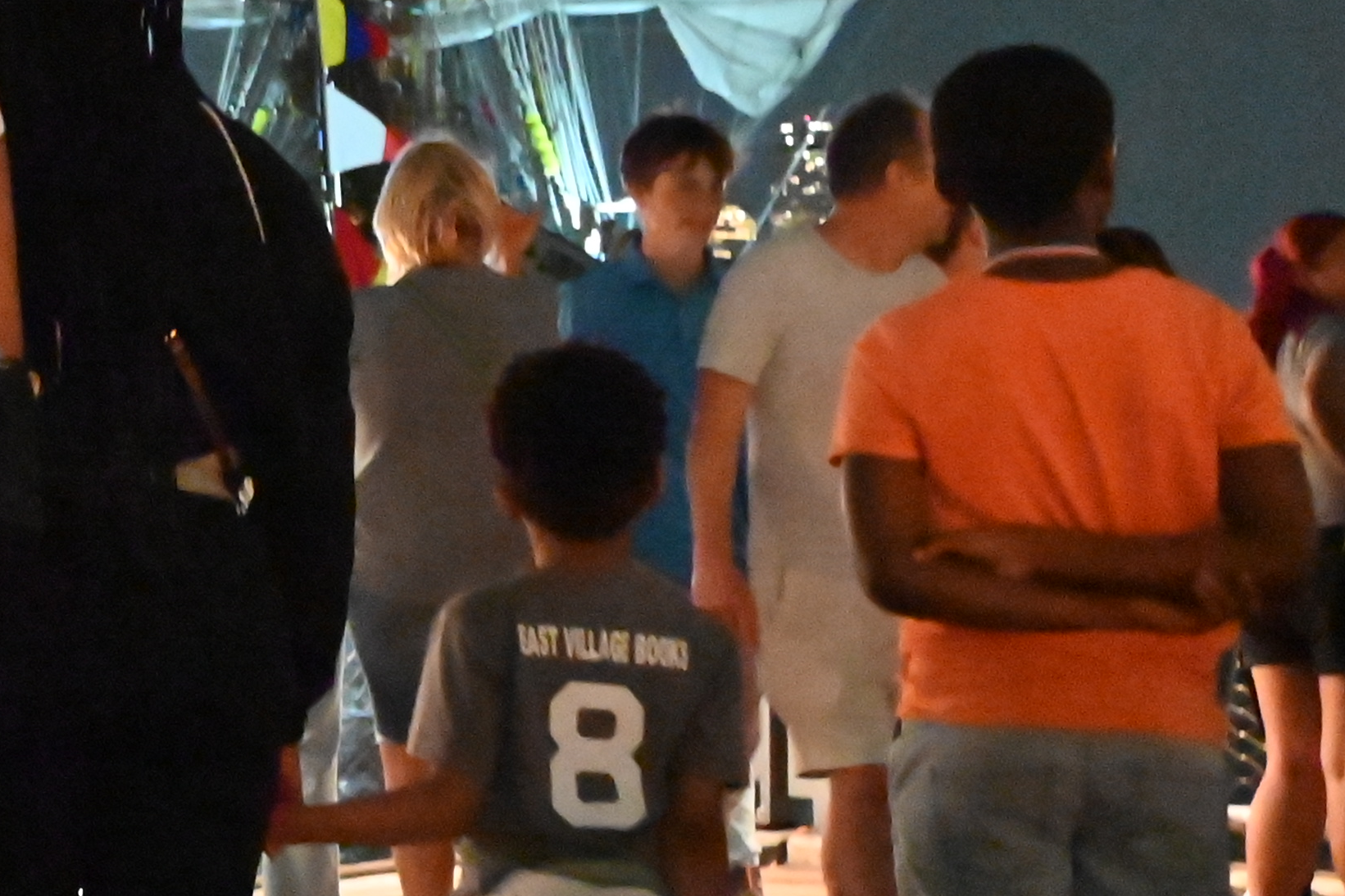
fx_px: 4109
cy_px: 111
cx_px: -1005
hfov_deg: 16.0
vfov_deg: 12.4
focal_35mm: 110
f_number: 4.5
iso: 25600
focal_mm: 30
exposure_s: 1/50
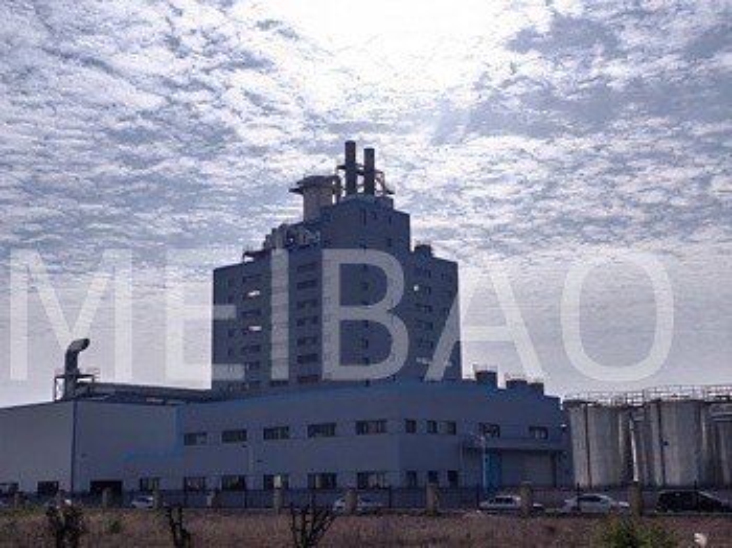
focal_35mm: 49
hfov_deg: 38.9
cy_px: 274
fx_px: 1035
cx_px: 366
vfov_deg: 29.6
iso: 50
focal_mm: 5.52
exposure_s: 1/12987
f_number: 1.9
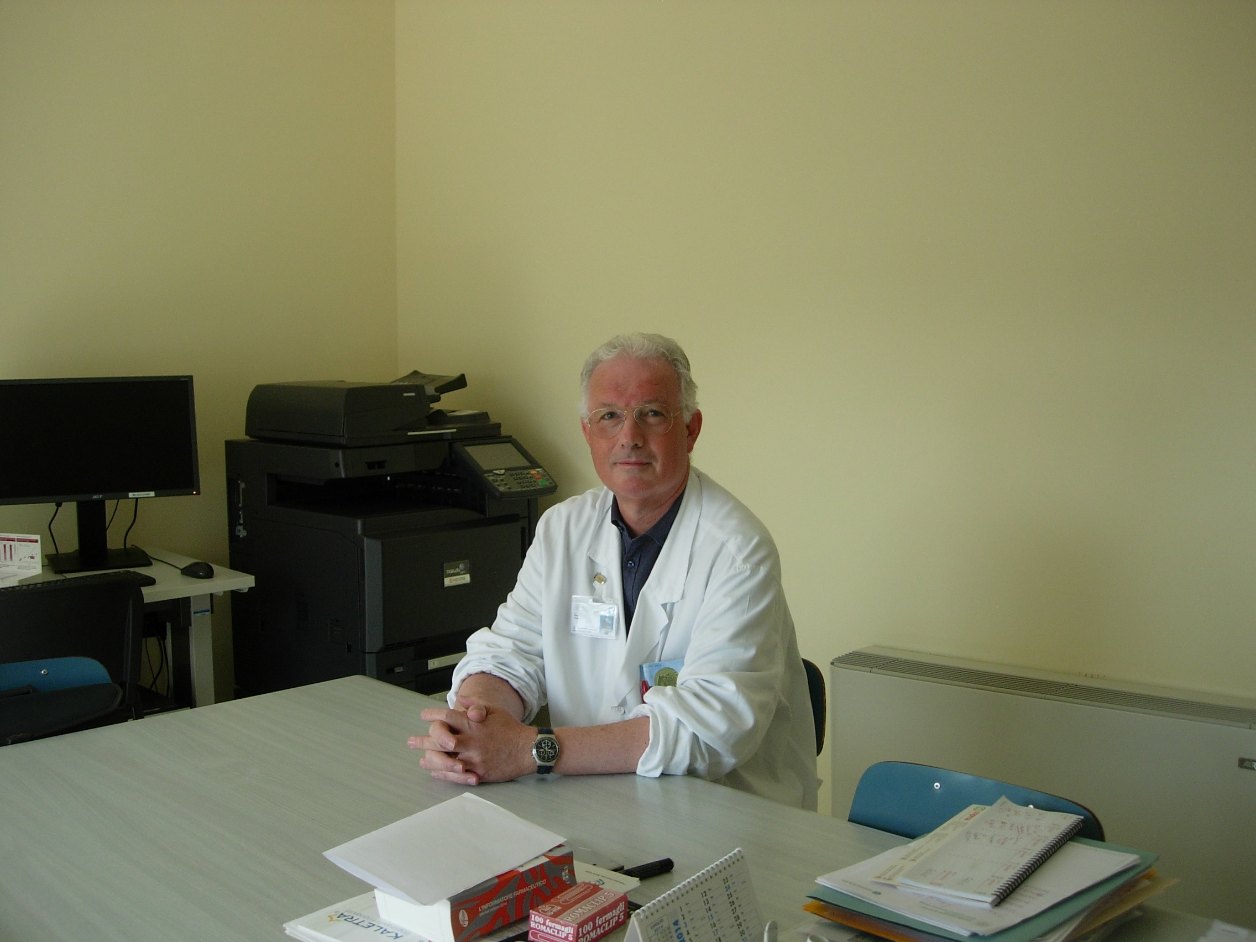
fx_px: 1379
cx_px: 628
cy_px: 471
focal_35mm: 38
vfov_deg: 37.7
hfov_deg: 49.0
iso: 79
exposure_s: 1/148
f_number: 2.8
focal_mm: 7.8
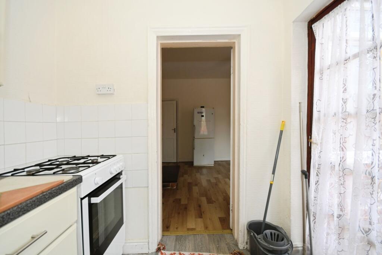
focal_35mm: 15
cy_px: 128
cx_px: 191
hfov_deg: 100.4
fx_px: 159
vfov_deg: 77.4
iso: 400
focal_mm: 10
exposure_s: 1/60
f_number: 8
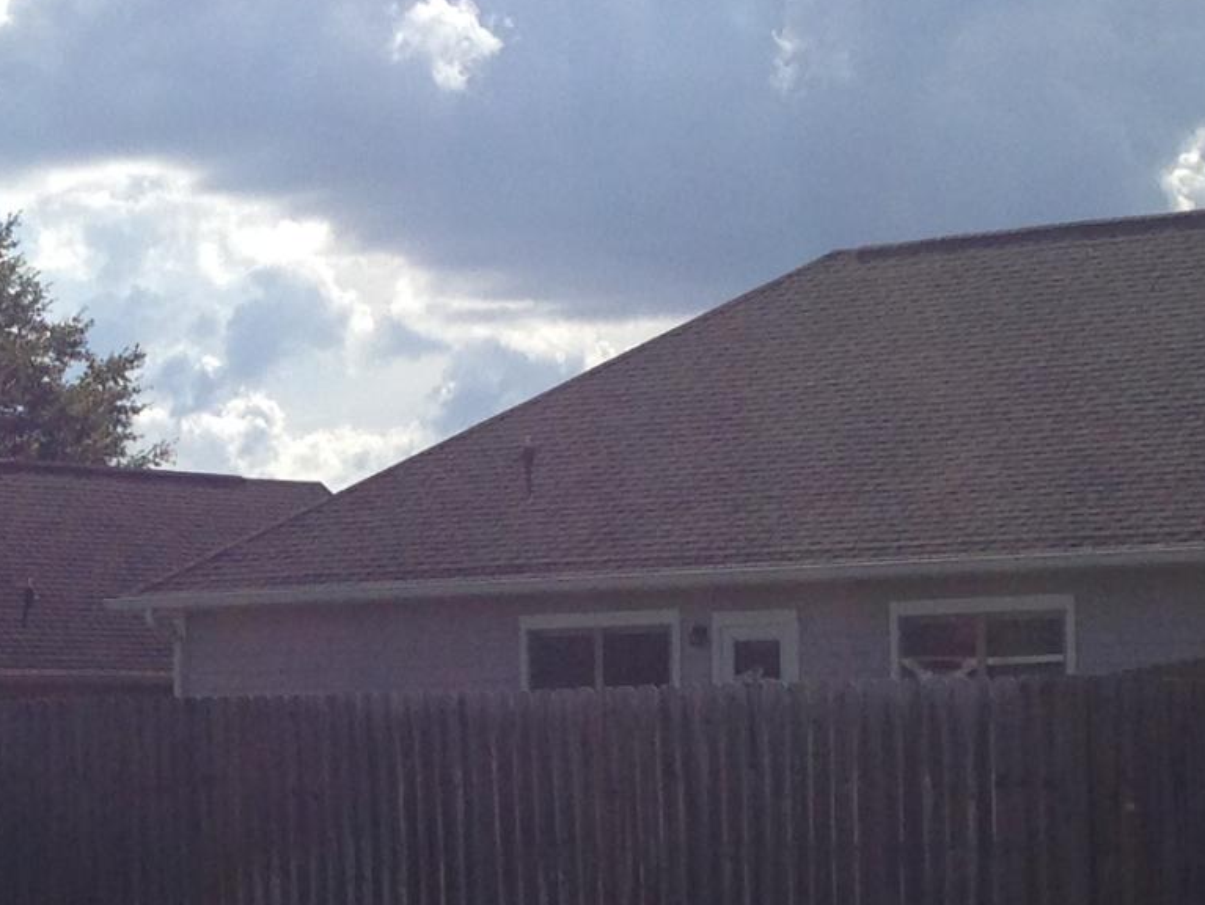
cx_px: 211
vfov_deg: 11.4
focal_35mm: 129
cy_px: 776
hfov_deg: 15.2
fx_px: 4493
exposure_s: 1/3390
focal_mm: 4.12
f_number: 2.4
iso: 50
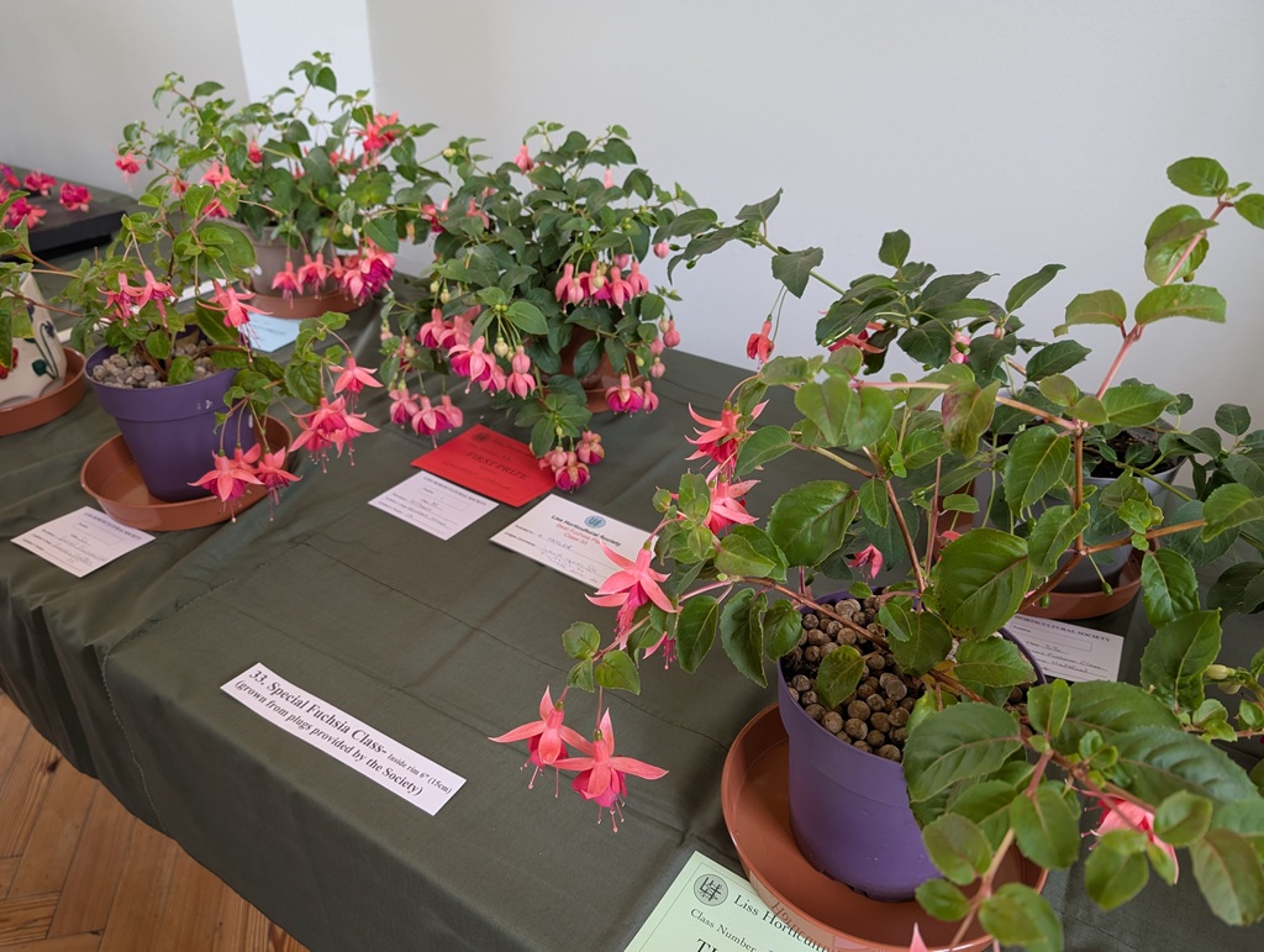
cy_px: 476
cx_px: 632
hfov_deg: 71.5
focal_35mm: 24
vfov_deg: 56.9
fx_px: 878
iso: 90
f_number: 1.68
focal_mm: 6.9
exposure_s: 1/45.2
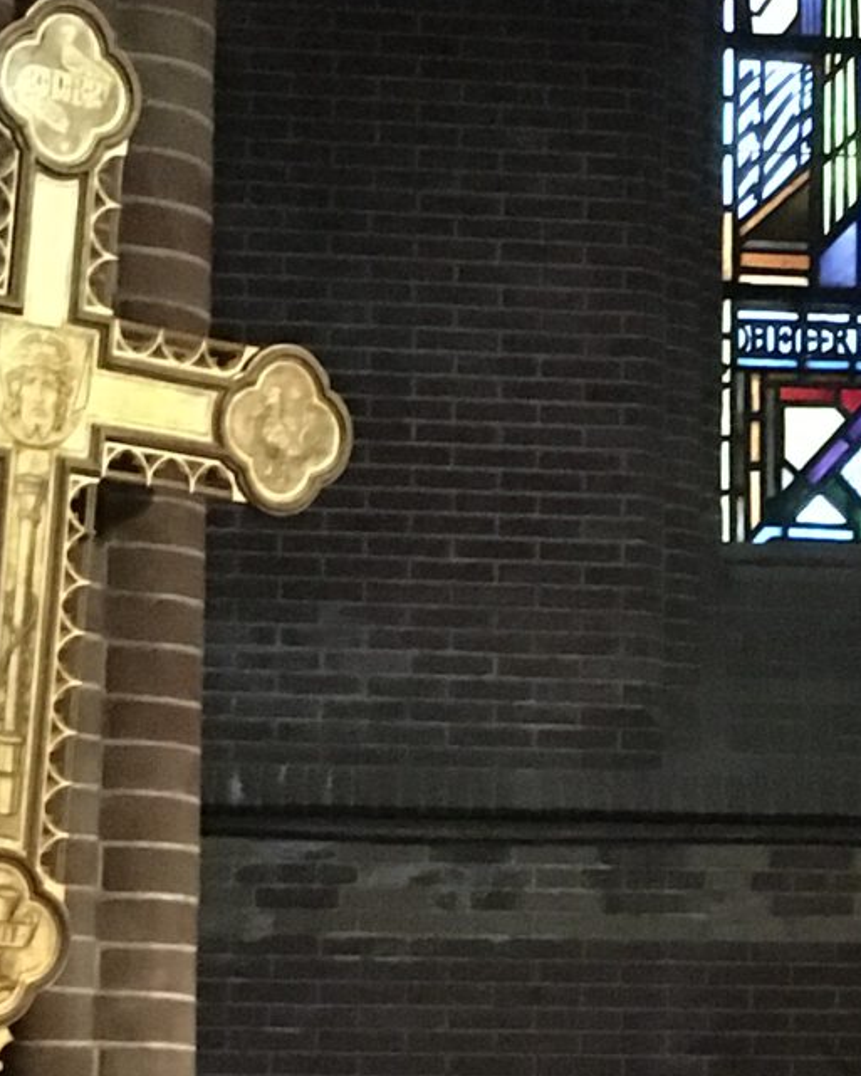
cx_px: 767
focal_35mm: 113
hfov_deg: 13.5
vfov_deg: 16.9
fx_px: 3599
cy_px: 759
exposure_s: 1/17
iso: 1250
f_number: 2.2
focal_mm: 4.15
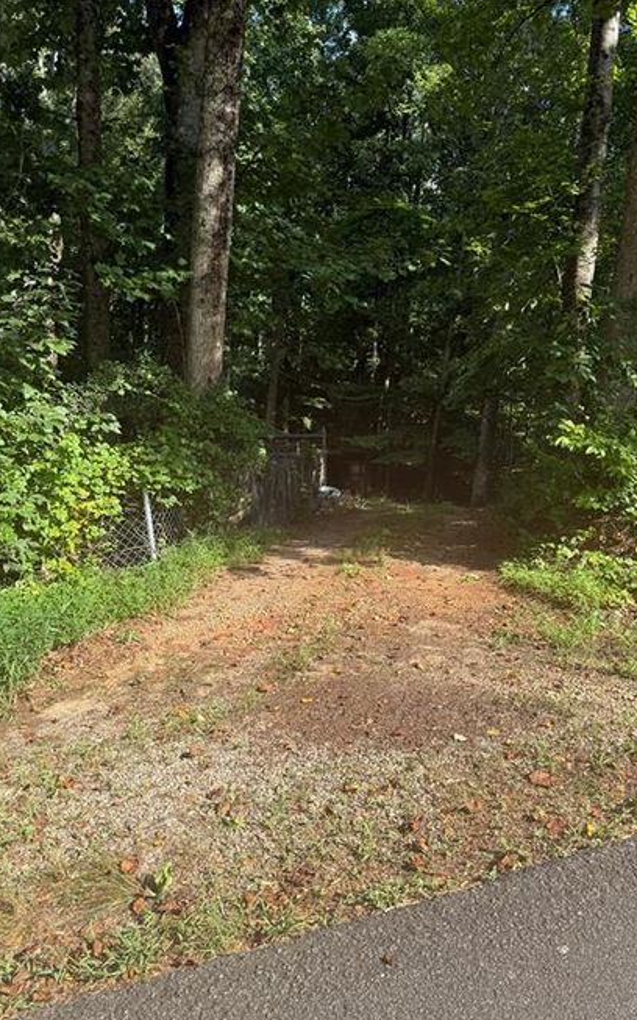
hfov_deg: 47.5
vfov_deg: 70.4
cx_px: 347
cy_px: 518
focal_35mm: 26
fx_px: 722
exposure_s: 1/1410
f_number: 1.78
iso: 80
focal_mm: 6.76
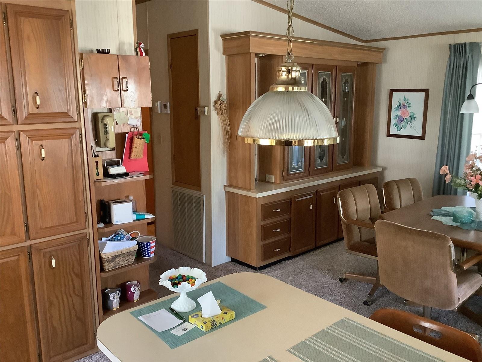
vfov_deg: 45.4
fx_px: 432
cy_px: 181
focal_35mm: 31
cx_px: 241
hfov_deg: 58.4
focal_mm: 3.3
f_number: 2.4
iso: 400
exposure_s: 1/30
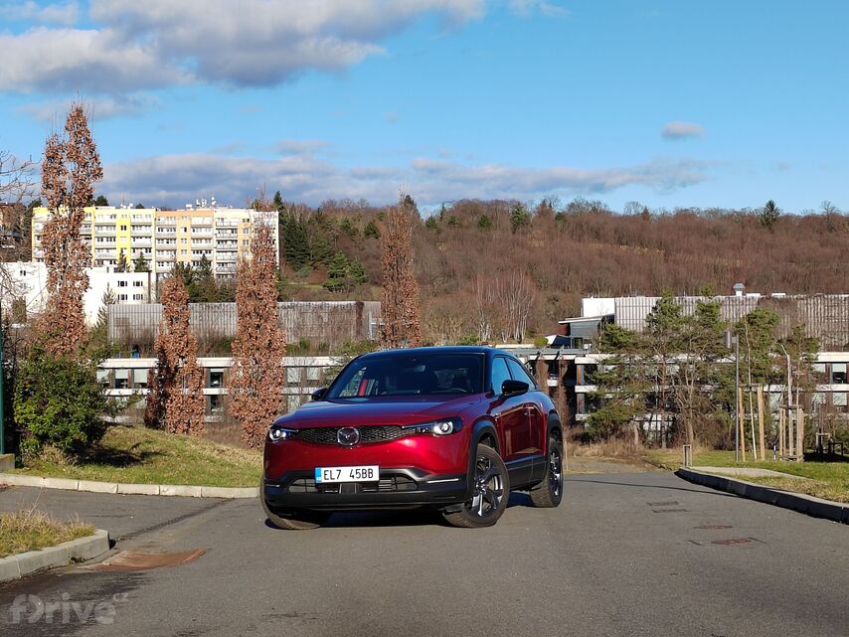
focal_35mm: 64
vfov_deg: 22.9
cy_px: 318
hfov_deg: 30.3
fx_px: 1570
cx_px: 424
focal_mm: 5.52
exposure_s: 1/1259
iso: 100
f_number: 1.9
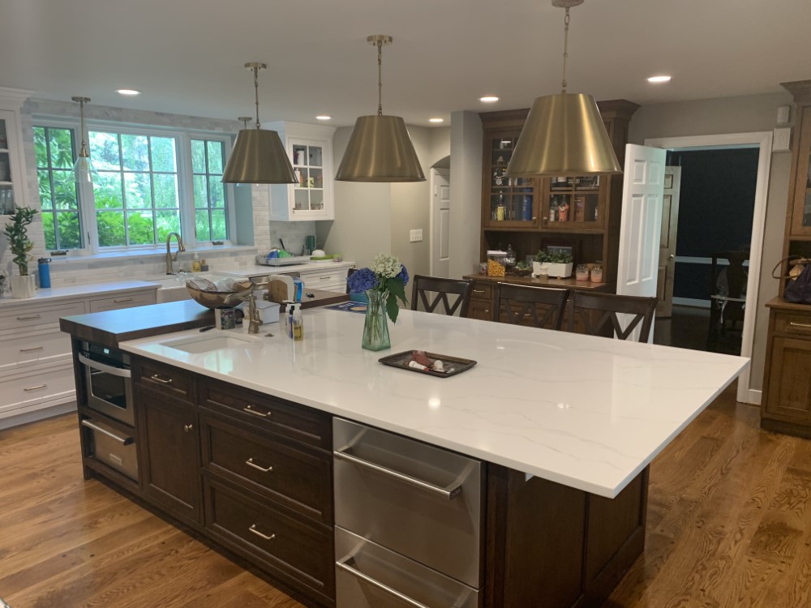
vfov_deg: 53.1
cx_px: 406
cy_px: 304
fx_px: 609
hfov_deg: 67.3
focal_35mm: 26
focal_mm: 4.25
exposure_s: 1/60
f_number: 1.8
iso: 125
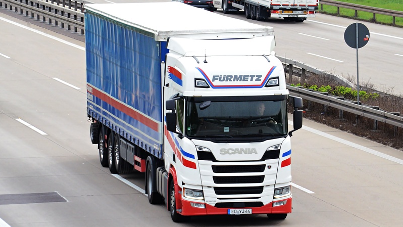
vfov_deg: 4.7
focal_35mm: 260
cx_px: 202
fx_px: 2773
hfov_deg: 8.3
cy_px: 112
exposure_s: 1/640
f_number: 8
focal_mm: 165
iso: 1600
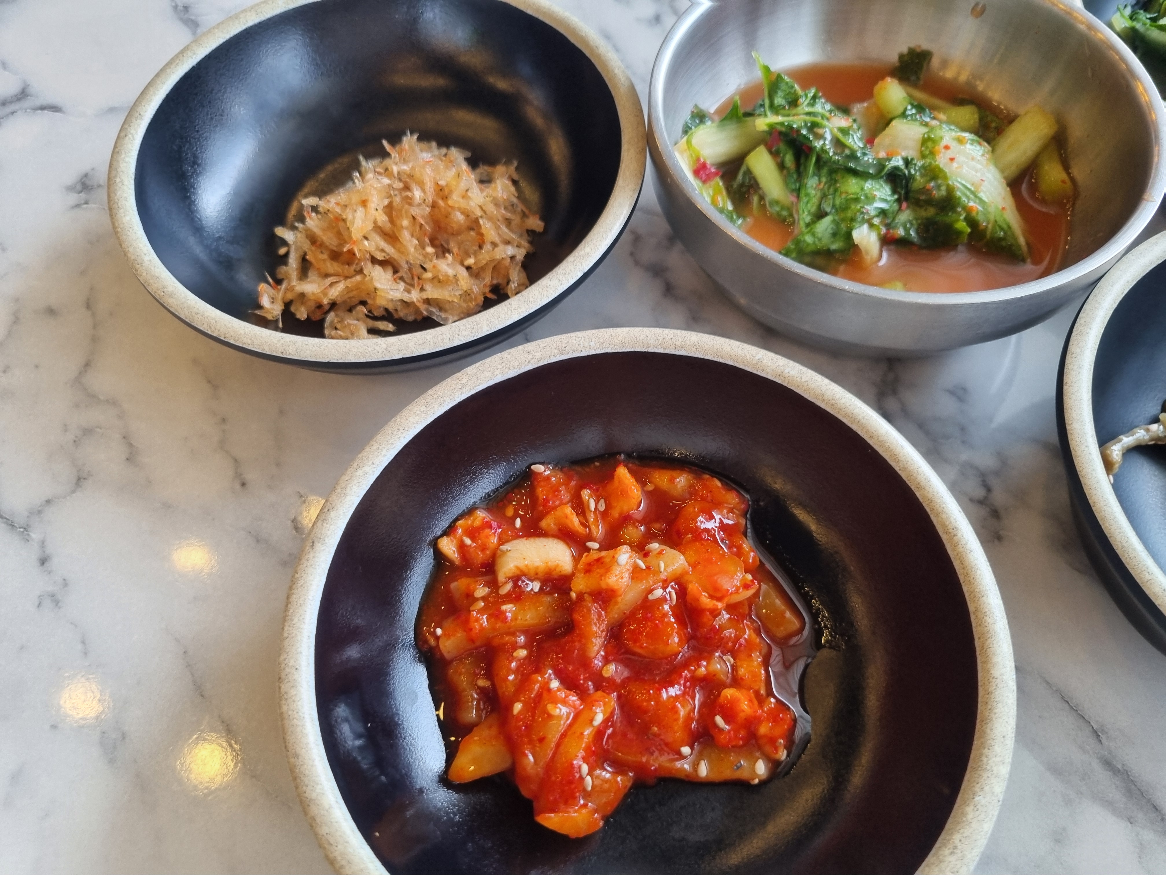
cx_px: 583
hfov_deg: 67.3
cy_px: 438
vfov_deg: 53.1
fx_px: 876
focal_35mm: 26
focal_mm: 5.4
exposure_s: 1/120
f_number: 1.8
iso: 100
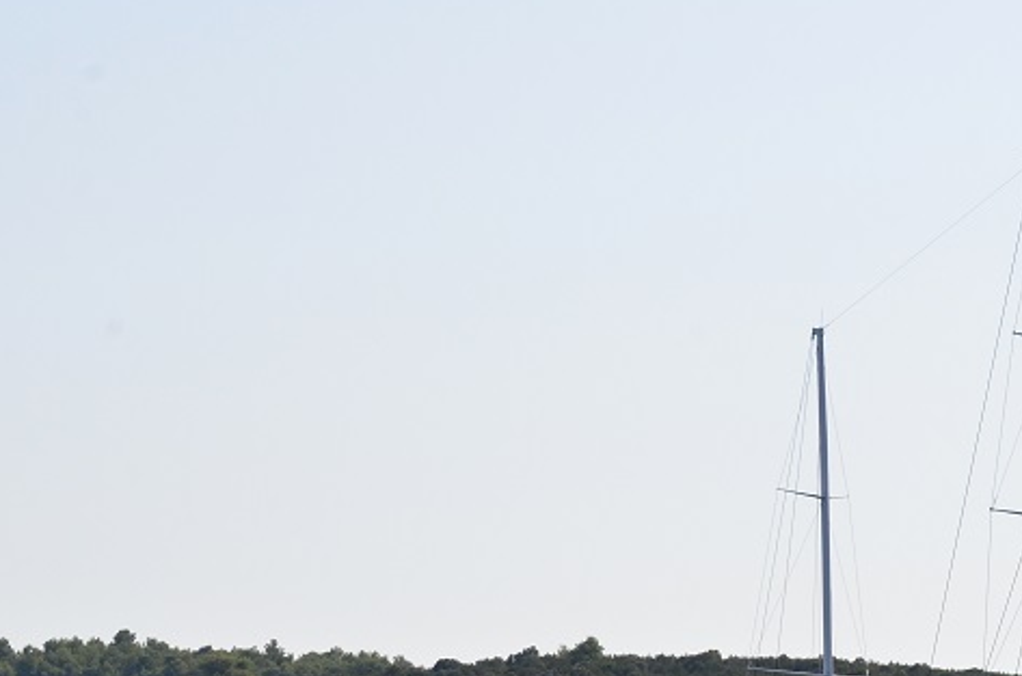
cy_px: 651
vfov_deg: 6.1
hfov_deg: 9.3
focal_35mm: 222
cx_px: 932
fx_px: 6288
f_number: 14
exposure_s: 1/400
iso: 400
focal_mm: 70
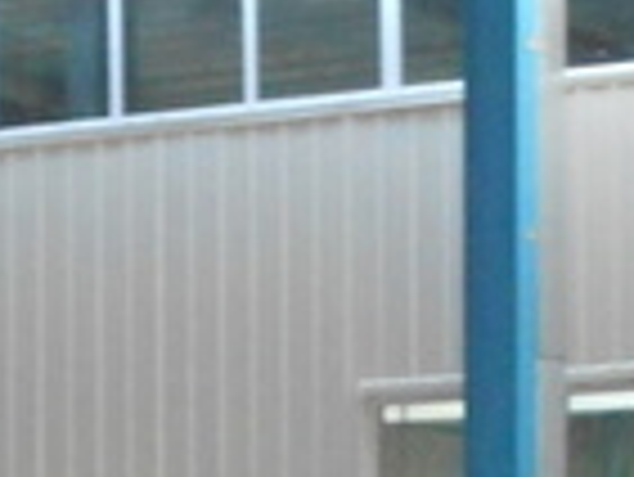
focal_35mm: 280
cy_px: 855
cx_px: 270
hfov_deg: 7.1
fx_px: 5133
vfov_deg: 5.2
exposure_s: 1/160
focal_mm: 11.6
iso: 800
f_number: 5.3
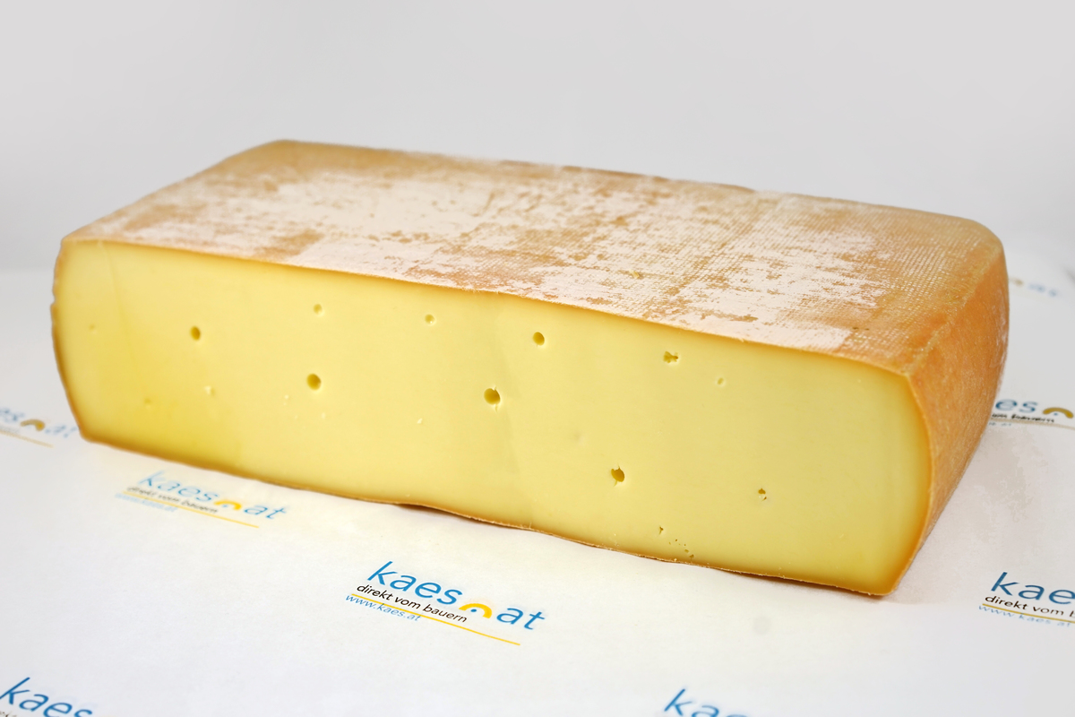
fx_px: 1642
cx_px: 538
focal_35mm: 55
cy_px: 358
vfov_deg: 24.6
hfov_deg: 36.2
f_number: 5
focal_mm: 55
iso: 64
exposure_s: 1/80
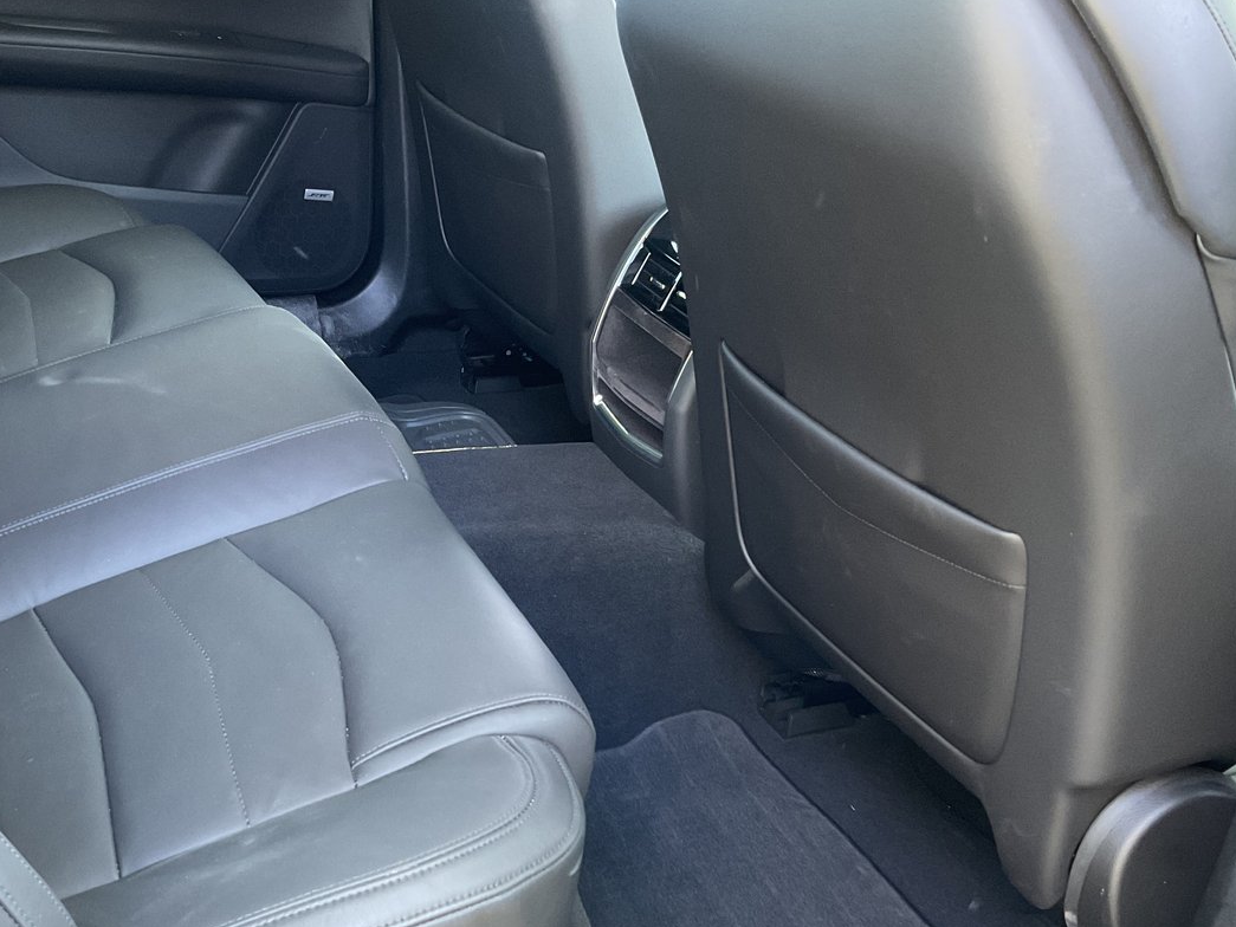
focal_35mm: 42
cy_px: 591
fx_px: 1500
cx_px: 450
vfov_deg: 34.1
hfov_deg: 44.4
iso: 200
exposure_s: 1/40
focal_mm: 3
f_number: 1.8
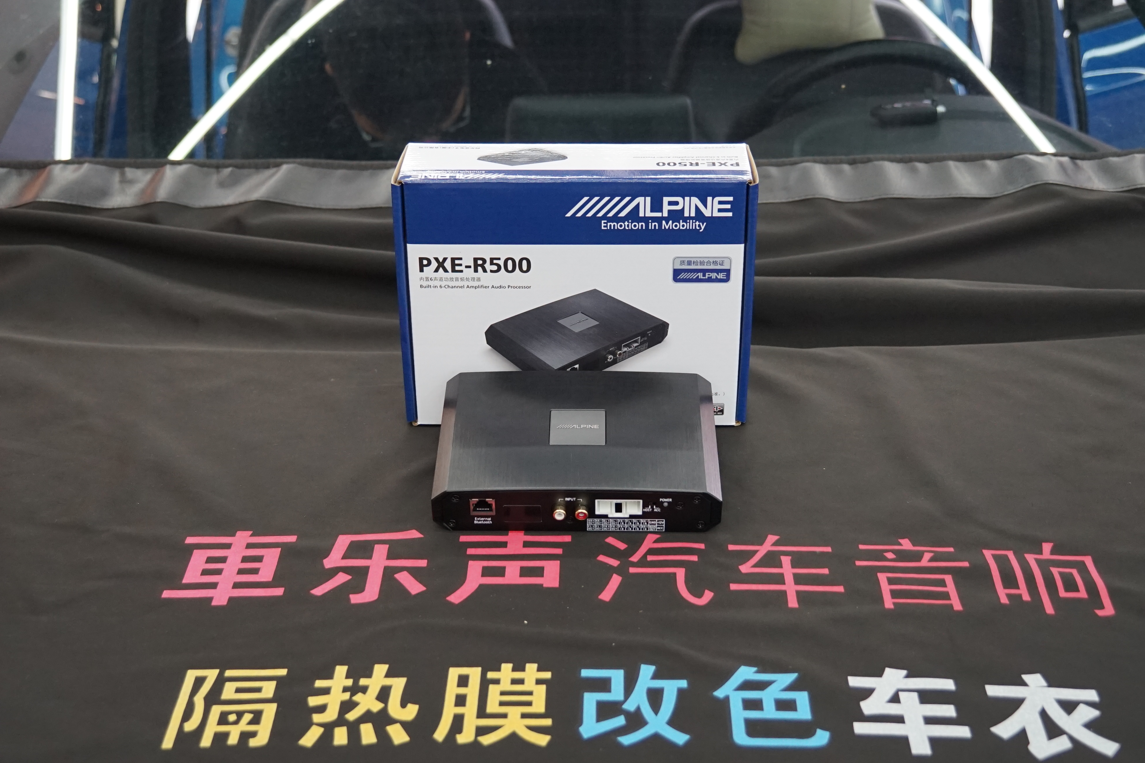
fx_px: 1463
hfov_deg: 42.7
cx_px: 572
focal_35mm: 46
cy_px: 382
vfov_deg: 29.2
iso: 1250
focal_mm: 31
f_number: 4.5
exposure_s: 1/160
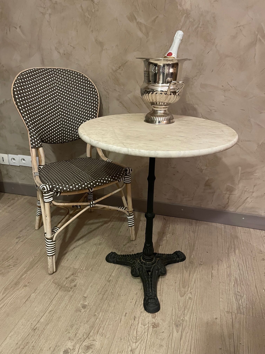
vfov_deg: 67.3
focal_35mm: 26
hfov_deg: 53.1
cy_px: 177
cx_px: 132
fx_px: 265
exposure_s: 1/33
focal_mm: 4.2
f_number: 1.6
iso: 500
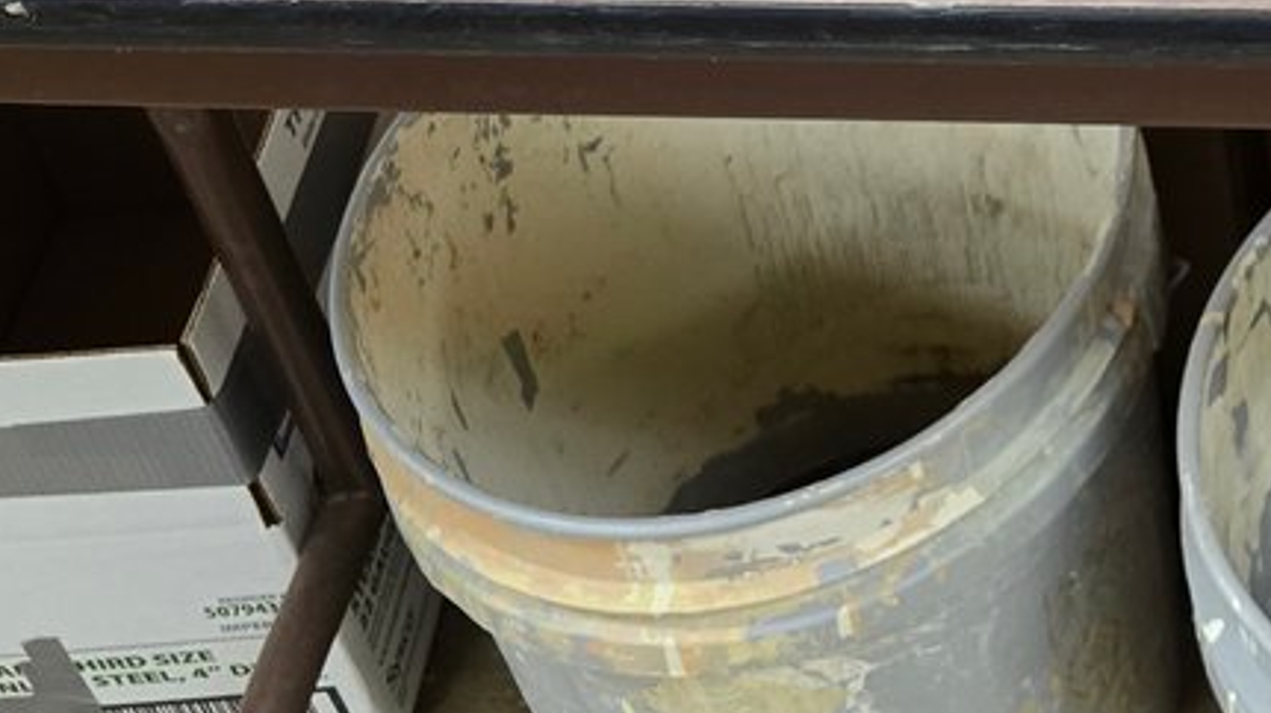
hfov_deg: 21.2
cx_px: 1780
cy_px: -608
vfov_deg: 12.4
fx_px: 2964
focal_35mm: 88
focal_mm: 6.3
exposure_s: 1/120
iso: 500
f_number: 1.7
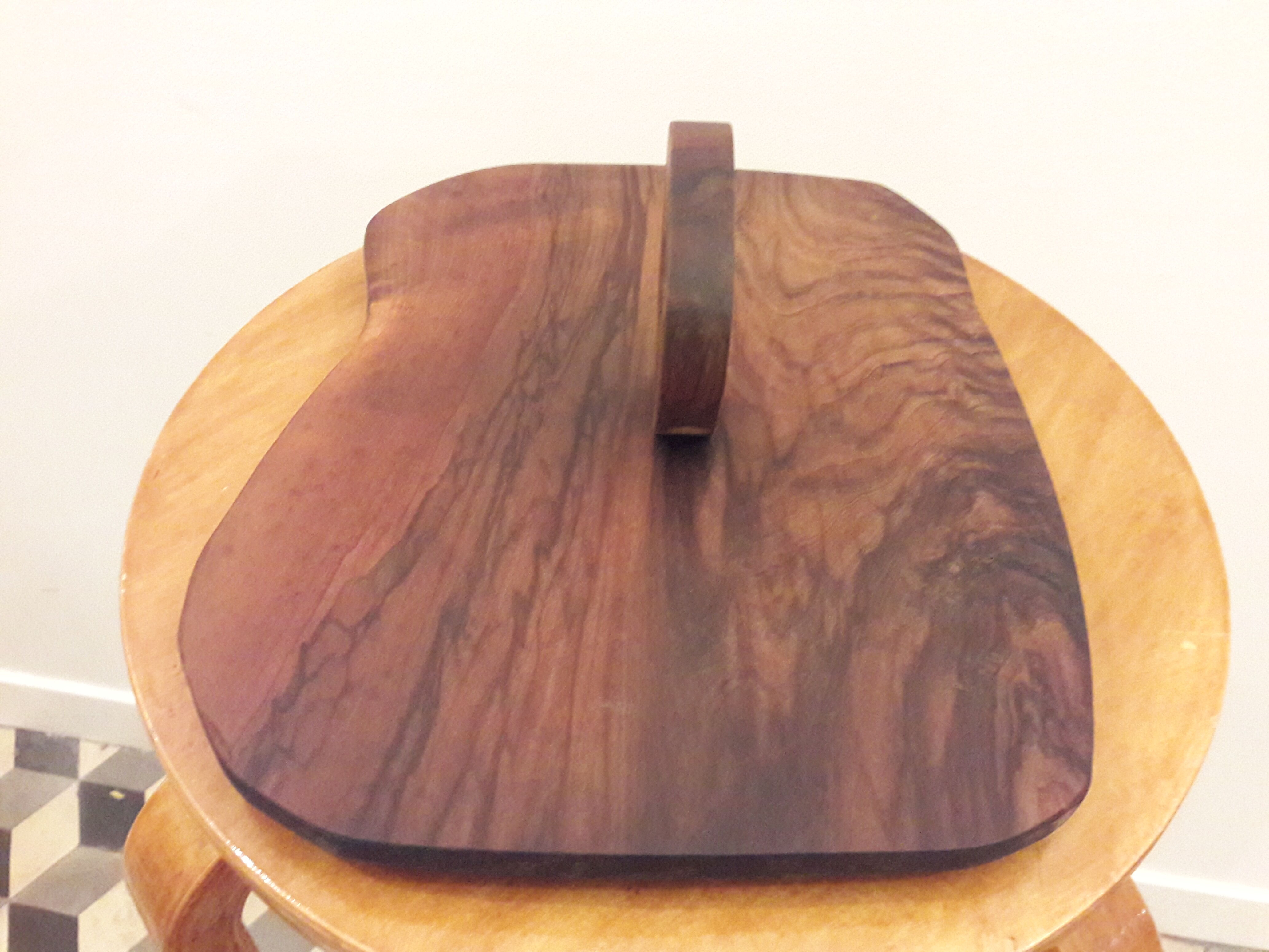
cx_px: 634
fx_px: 1026
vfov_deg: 49.7
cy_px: 476
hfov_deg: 63.4
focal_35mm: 28
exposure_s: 1/17
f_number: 1.9
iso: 500
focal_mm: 3.7
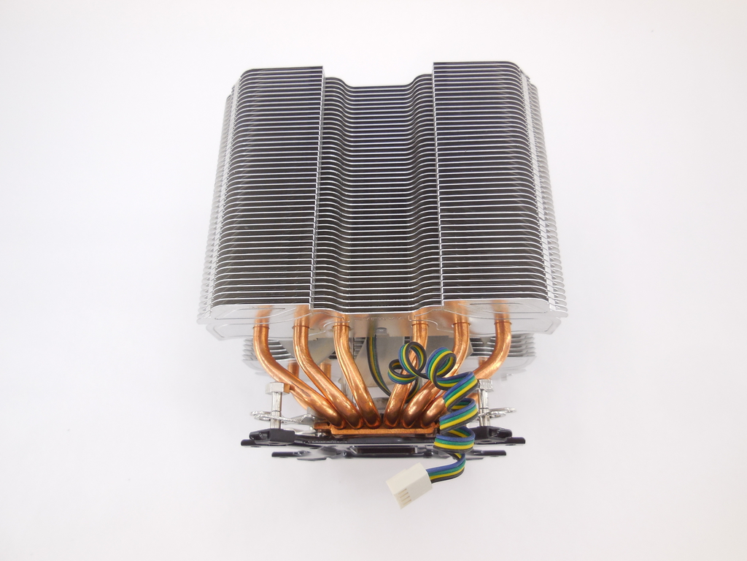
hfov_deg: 69.4
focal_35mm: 25
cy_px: 280
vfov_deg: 54.9
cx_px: 374
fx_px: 539
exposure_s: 1/50
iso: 125
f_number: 3.1
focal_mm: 4.5
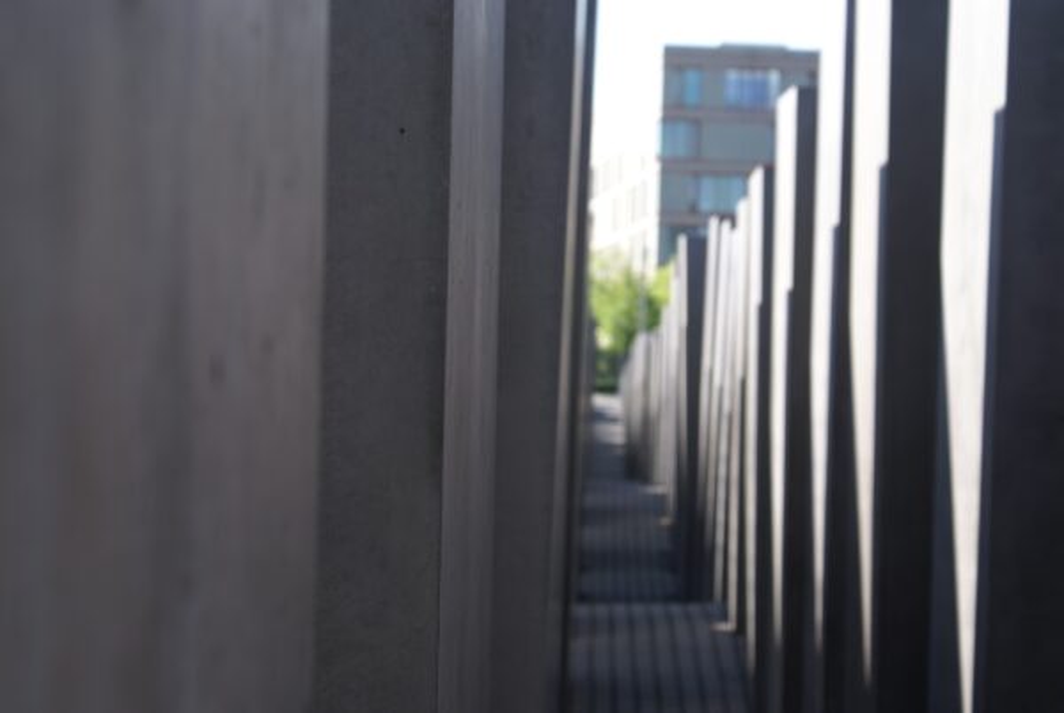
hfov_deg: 24.6
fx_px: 2442
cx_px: 532
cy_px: 356
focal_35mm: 82
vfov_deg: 16.6
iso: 100
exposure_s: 1/100
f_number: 6.3
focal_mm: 55
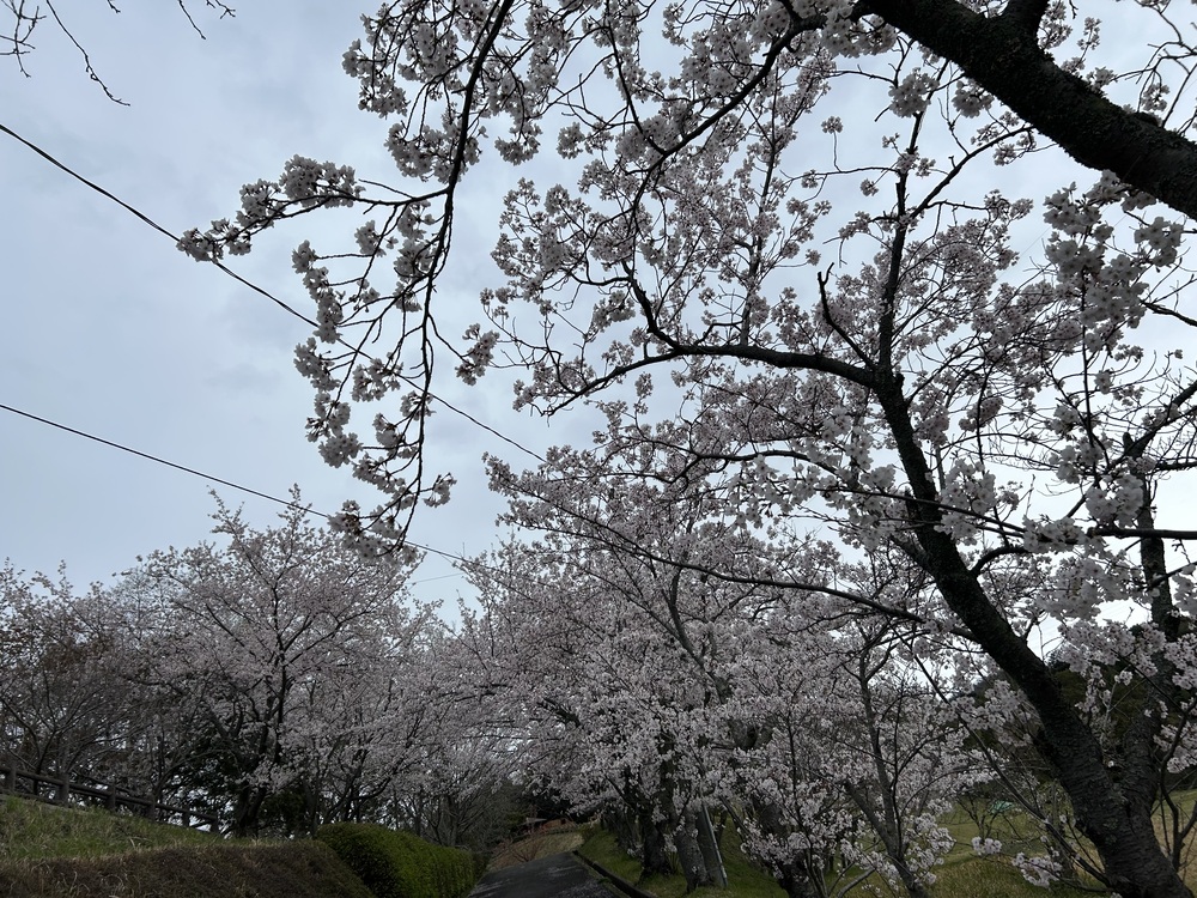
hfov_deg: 67.3
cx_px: 598
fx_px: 899
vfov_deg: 53.1
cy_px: 449
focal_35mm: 26
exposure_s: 1/1597
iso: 50
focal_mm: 5.7
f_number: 1.5
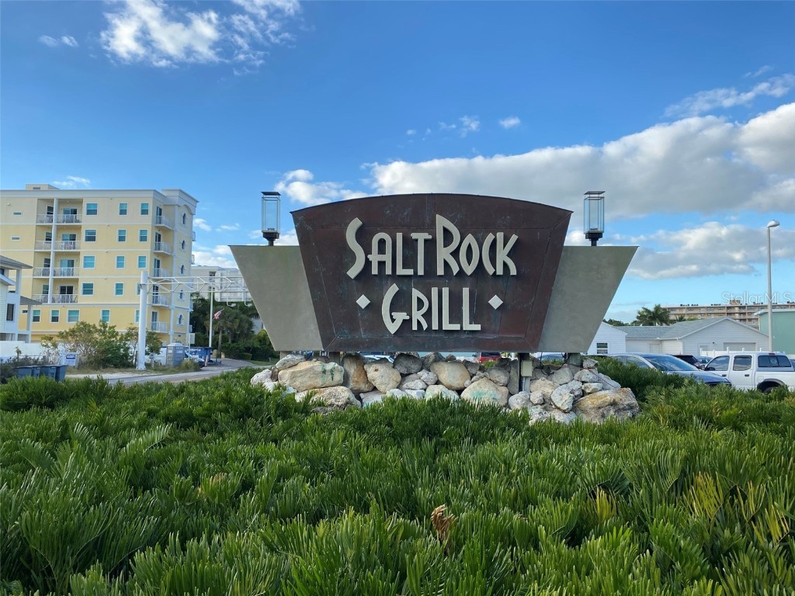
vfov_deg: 53.1
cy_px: 298
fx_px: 597
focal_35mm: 26
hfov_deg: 67.3
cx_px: 398
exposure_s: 1/905
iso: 32
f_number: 1.8
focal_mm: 4.25
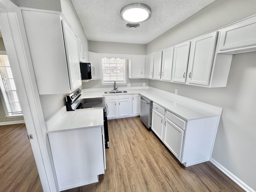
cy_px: 96
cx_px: 128
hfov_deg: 102.1
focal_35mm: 14
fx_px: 104
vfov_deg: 85.7
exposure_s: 1/120
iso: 125
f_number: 2.2
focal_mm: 2.22
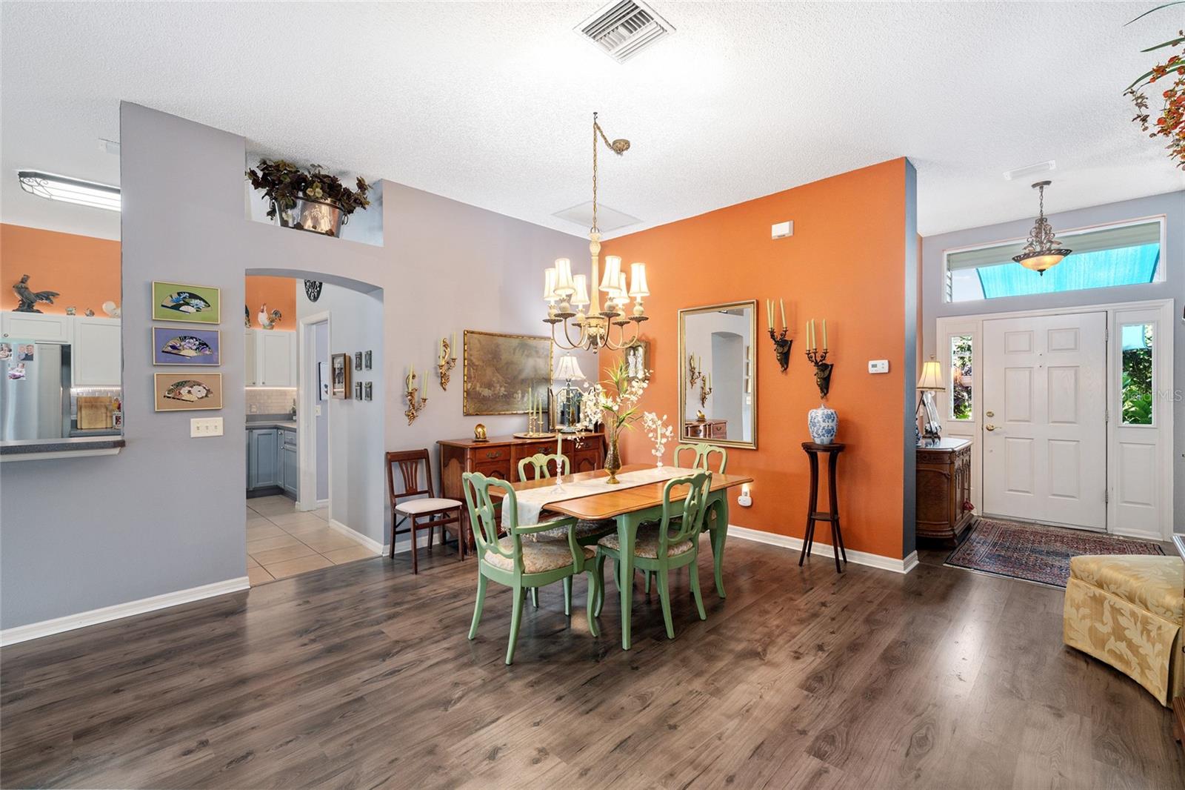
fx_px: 494
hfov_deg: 100.4
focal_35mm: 15
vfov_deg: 77.3
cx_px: 592
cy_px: 395
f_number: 8
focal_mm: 15
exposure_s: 1/6
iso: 500
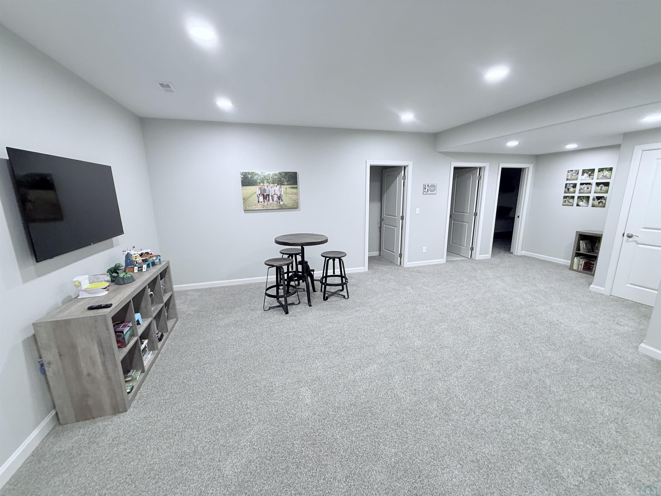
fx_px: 267
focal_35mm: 14
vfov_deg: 85.7
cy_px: 248
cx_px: 330
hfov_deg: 102.1
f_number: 2.2
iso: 200
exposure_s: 1/60
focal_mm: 2.22
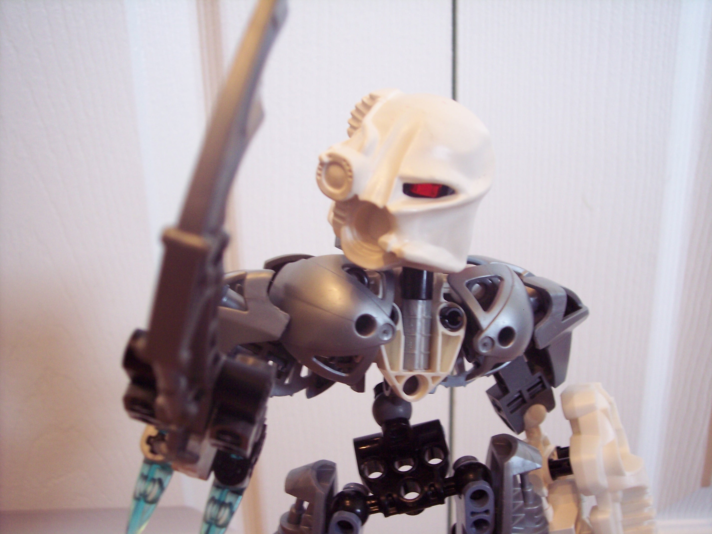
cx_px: 356
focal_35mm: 39
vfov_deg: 36.8
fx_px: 802
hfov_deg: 47.9
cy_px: 267
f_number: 3.4
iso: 200
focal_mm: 8
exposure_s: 1/8
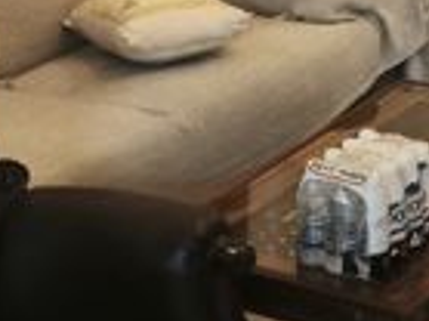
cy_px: 9
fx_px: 1449
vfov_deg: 12.5
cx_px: 603
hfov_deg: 15.7
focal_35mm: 117
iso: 500
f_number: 1.7
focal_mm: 5.35
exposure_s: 1/50
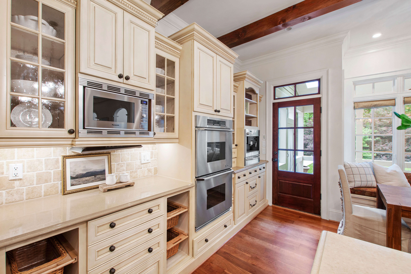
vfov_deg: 77.3
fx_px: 171
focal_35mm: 15
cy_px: 137
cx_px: 206
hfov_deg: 100.4
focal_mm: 10
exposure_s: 1
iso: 100
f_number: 8
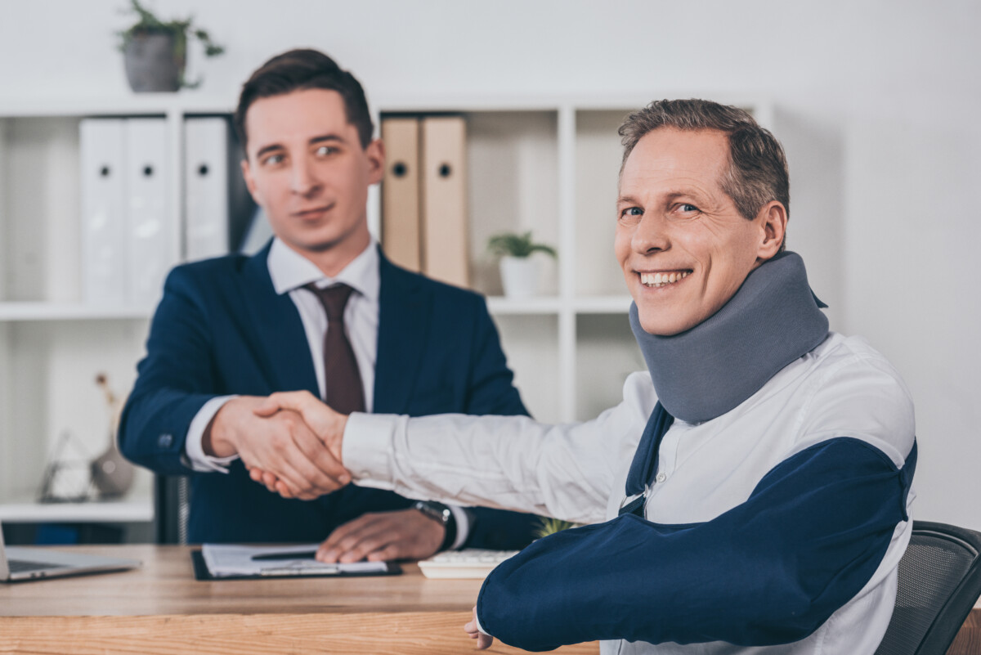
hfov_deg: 16.8
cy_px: 328
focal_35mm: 122
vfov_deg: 11.2
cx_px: 490
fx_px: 3326
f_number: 4.5
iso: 160
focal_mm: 122
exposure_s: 1/160
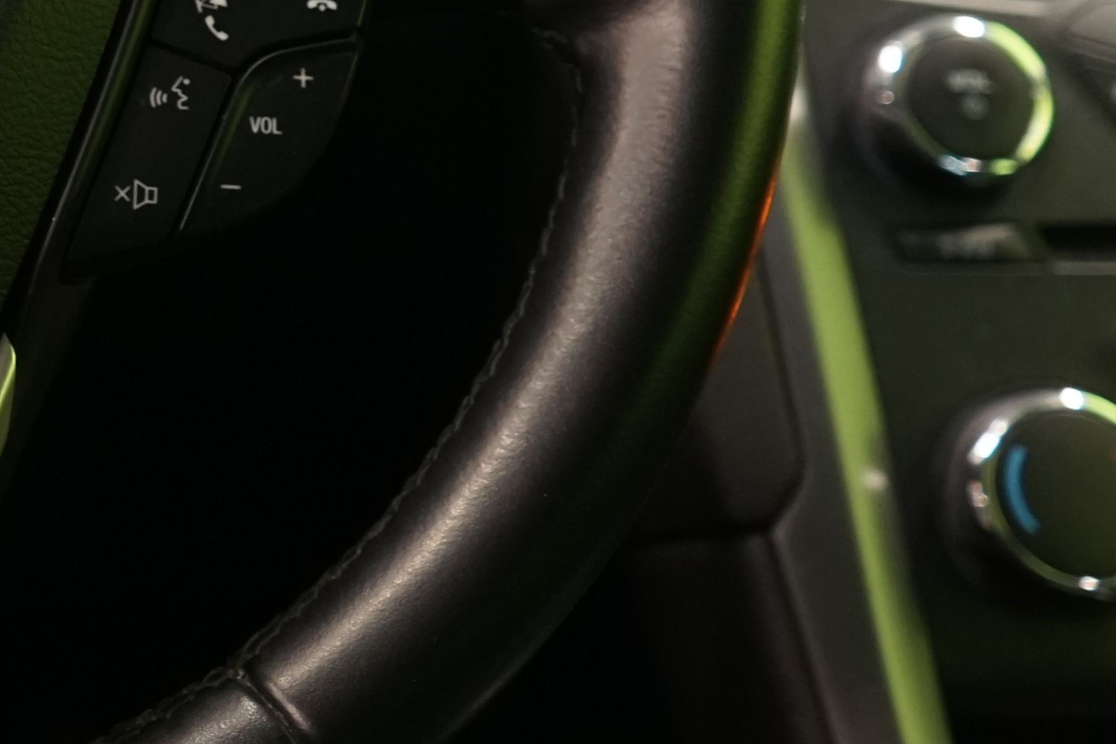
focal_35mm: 96
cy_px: -184
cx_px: -349
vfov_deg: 13.8
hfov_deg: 19.5
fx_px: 2975
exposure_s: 1/20
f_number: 4.5
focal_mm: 29
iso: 1250
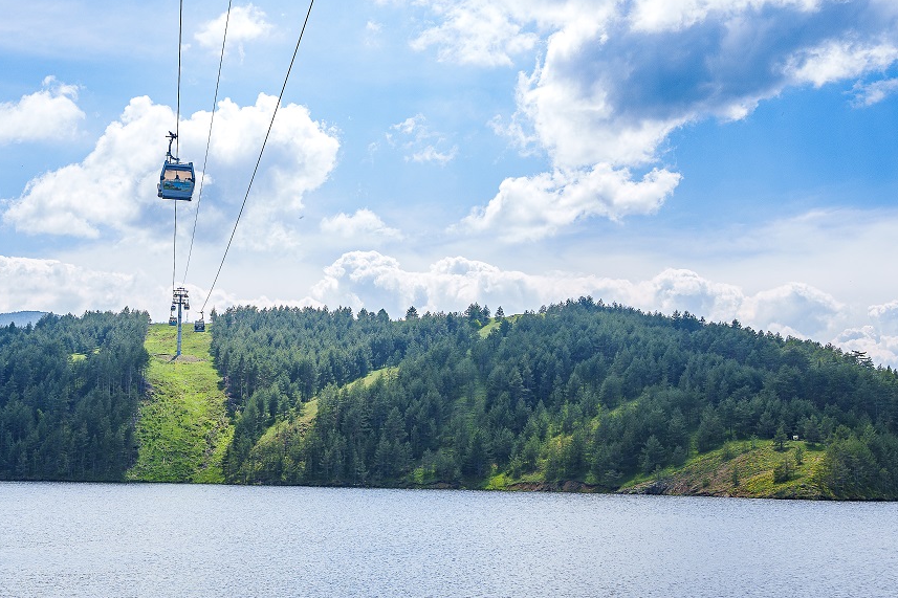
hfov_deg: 40.1
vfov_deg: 27.5
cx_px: 336
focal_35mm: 49
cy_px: 351
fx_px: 1222
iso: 100
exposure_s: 1/200
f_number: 5.6
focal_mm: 28
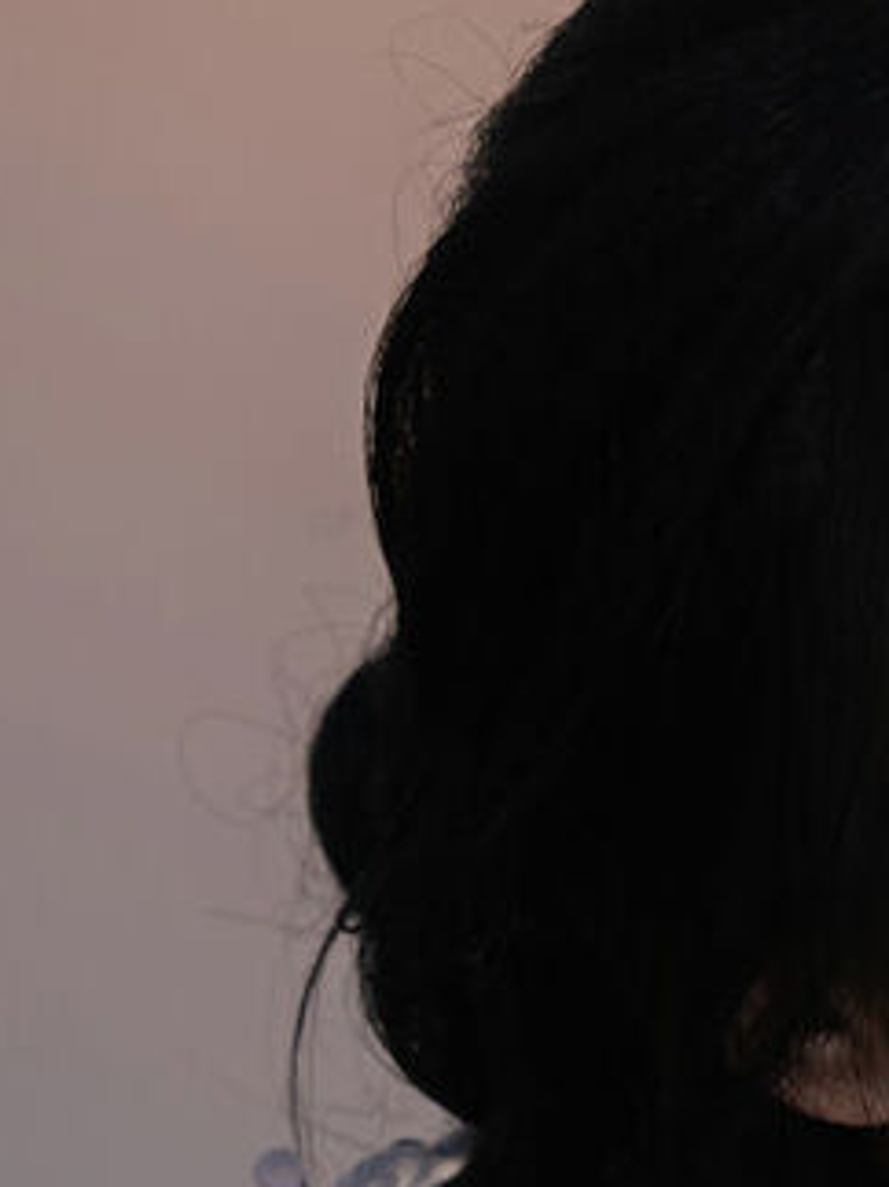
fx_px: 18949
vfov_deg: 3.6
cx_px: 1730
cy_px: 2060
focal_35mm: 553
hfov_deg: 2.7
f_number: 2.8
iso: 320
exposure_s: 1/1000
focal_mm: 119
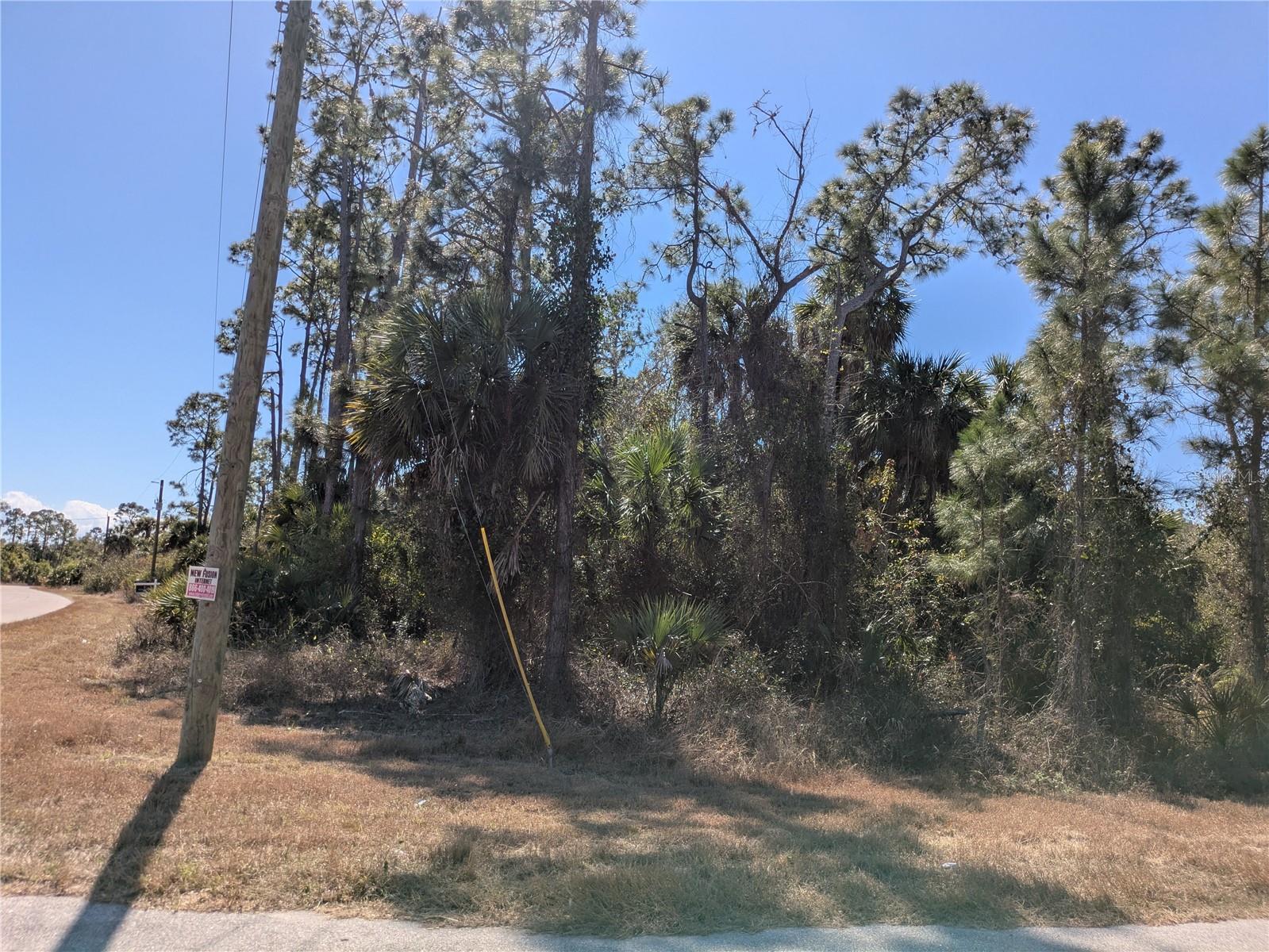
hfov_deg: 69.4
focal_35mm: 25
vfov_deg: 54.9
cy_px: 476
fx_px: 917
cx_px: 634
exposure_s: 1/2538
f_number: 1.89
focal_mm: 5.43
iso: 50
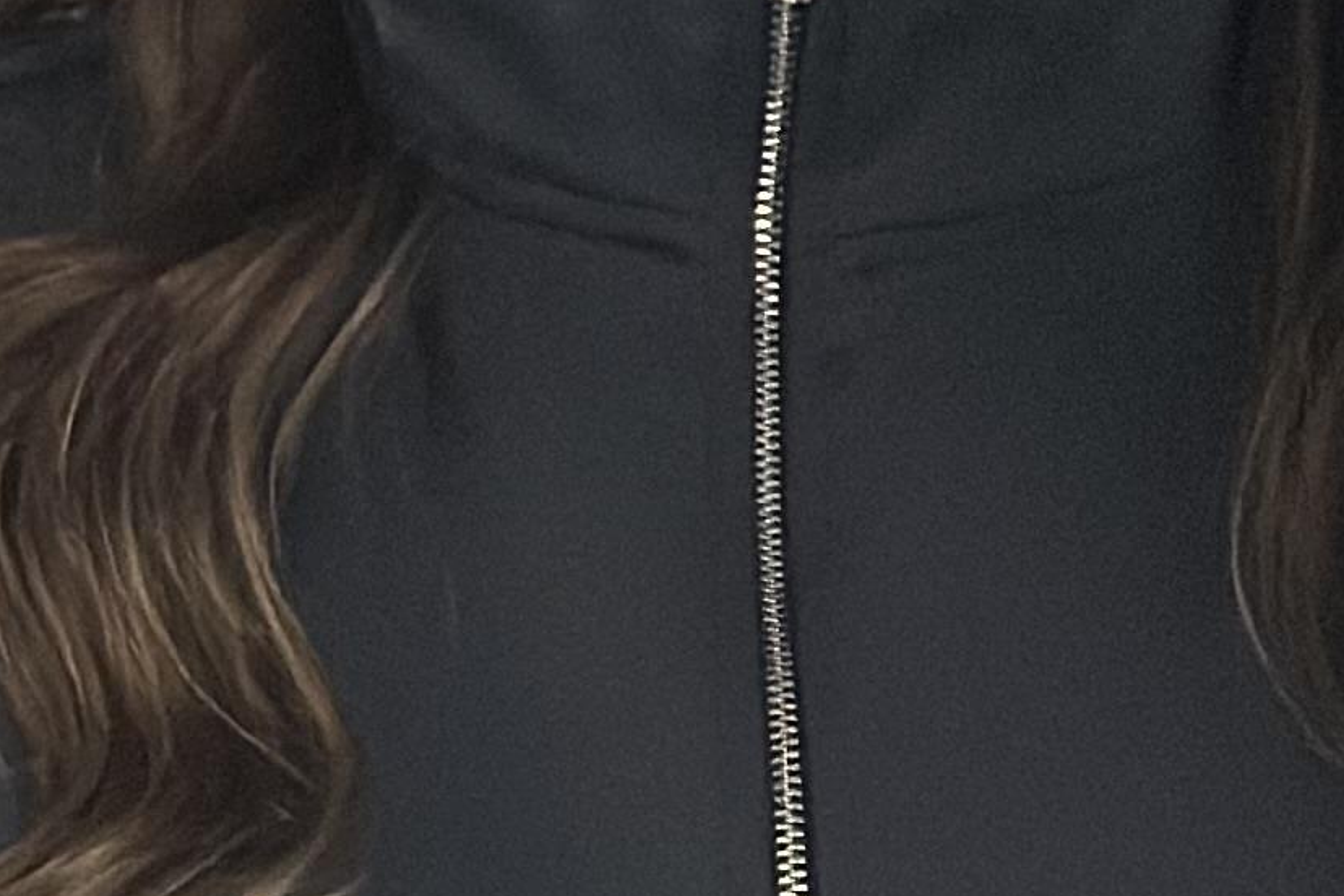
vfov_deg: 5.6
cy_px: 945
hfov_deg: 8.4
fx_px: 9071
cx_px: 1177
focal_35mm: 243
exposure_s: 1/30
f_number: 1.78
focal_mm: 6.86
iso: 1000
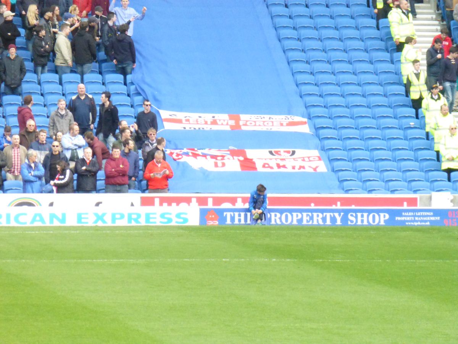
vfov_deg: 3.1
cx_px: 229
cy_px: 172
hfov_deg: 4.1
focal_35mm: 480
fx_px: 6351
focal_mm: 86
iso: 1600
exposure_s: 1/2000
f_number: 6.4
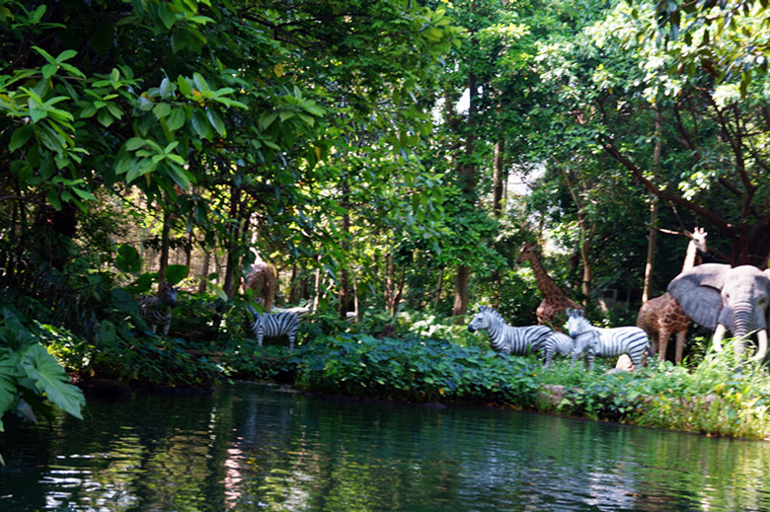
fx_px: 962
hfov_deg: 43.6
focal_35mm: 45
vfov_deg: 29.8
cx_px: 385
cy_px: 256
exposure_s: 1/60
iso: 250
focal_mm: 30
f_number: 4
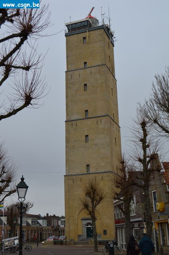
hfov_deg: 28.0
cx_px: 84
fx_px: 339
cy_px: 128
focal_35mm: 48
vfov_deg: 41.2
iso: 100
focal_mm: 32
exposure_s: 1/250
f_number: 8
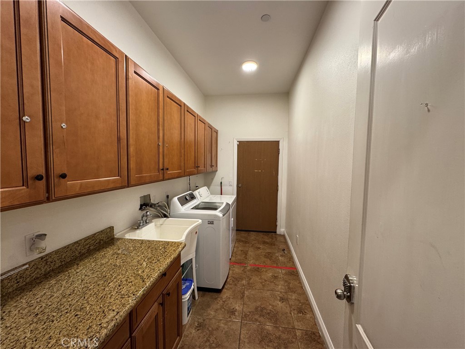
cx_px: 232
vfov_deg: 85.7
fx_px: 188
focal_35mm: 14
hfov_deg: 102.1
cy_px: 174
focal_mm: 2.22
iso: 200
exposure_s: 1/60
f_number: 2.2
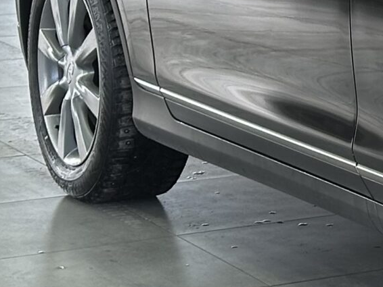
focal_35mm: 217
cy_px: -82
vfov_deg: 6.8
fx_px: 2402
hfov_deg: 8.5
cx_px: 821
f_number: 1.78
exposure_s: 1/100
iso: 50
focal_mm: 6.86
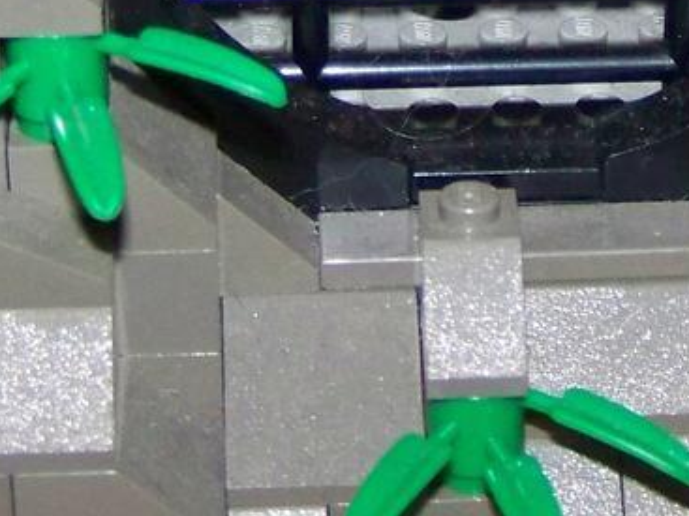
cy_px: -203
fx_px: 3164
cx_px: 533
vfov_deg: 9.1
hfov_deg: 12.4
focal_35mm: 159
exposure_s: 1/30
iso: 200
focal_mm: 6.3
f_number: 2.8
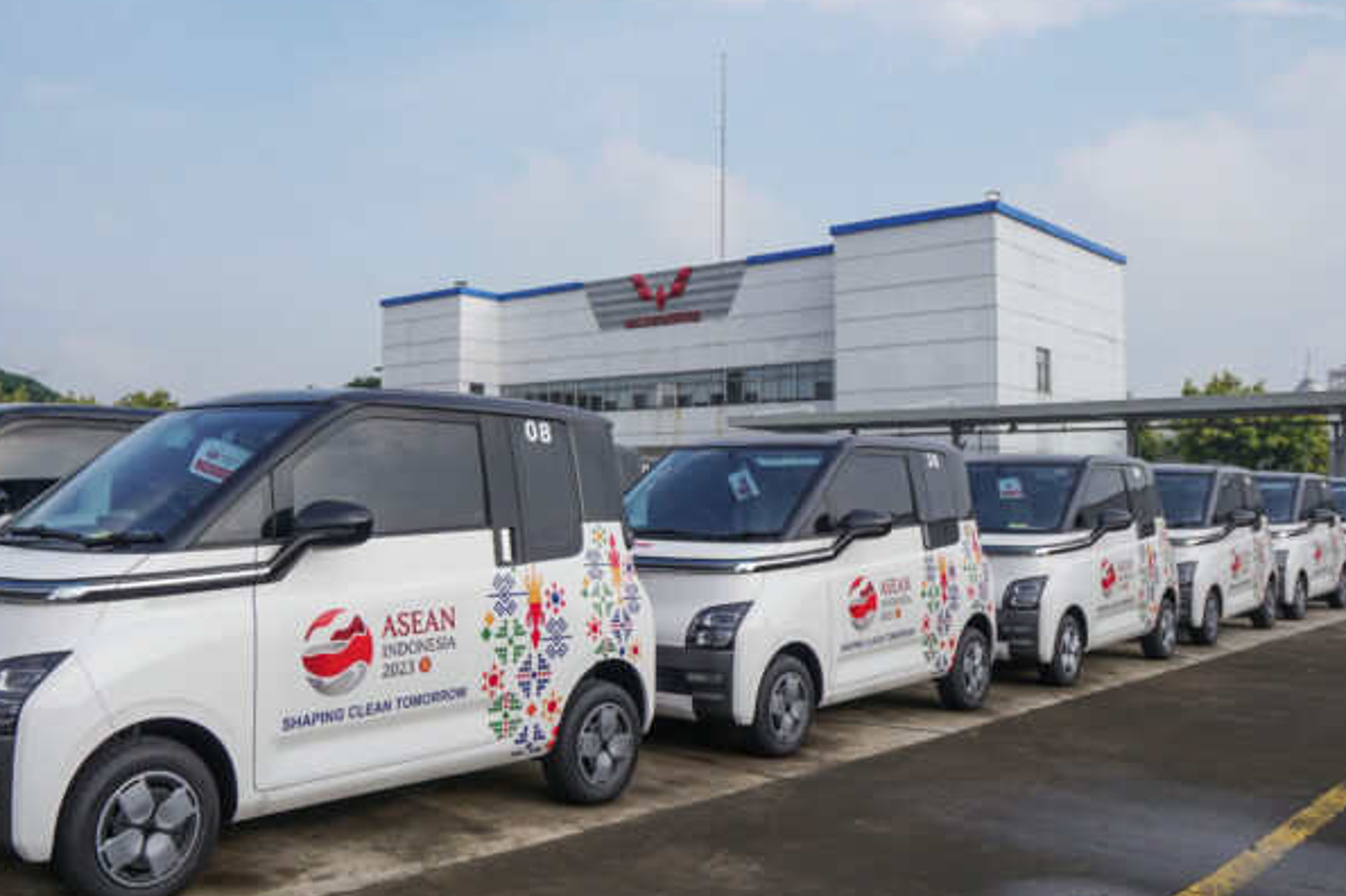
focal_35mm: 31
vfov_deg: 42.2
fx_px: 1158
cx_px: 511
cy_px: 400
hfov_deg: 59.6
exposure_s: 1/1000
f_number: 4
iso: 100
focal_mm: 16
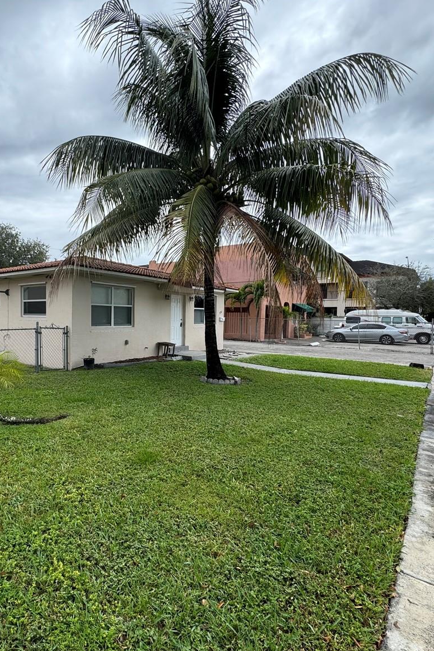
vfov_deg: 84.0
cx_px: 140
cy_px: 331
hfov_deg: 60.3
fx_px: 362
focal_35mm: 20
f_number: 2.2
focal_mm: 2.22
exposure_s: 1/464
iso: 40
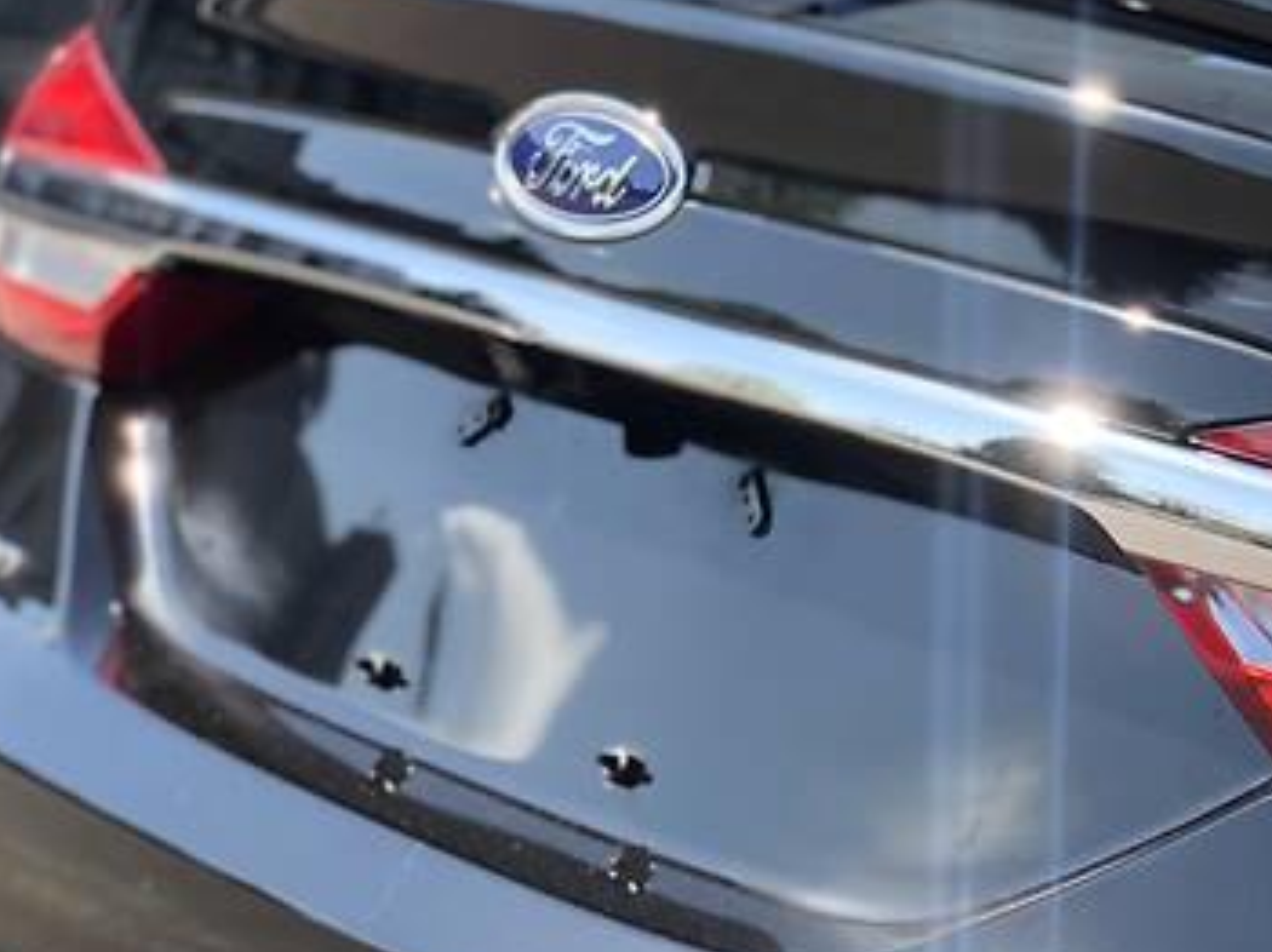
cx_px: 1068
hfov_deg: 16.4
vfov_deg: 12.3
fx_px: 4370
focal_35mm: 119
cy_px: 868
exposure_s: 1/223
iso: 16
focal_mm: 6
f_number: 2.4
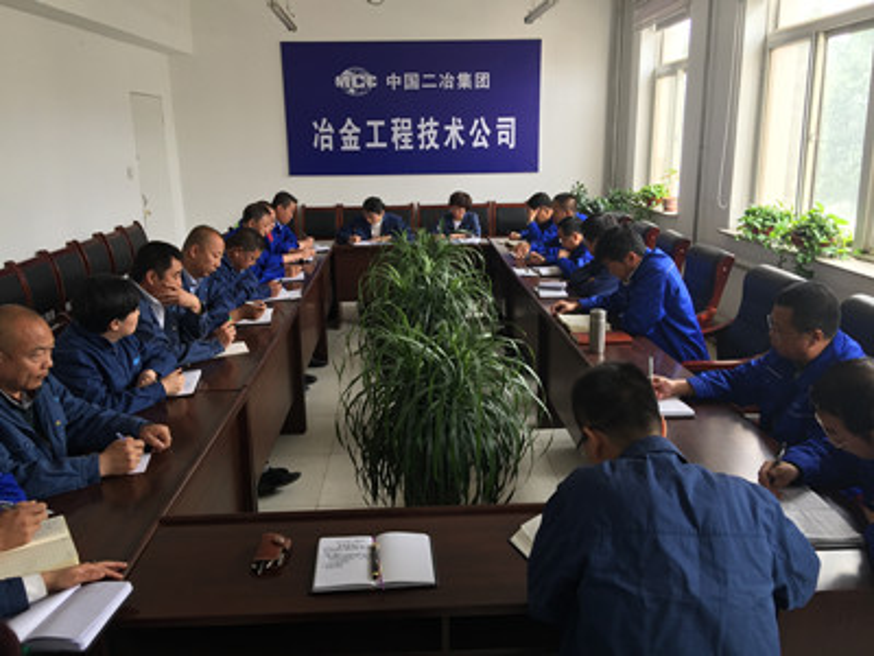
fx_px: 732
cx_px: 437
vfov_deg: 48.2
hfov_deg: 61.7
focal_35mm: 29
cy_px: 328
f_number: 2.2
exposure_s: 1/50
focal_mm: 4.15
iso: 32
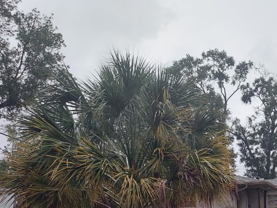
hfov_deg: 32.6
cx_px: 290
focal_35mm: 53
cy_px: 215
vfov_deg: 25.9
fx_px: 424
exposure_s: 1/60
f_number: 1.8
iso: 125
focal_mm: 5.23
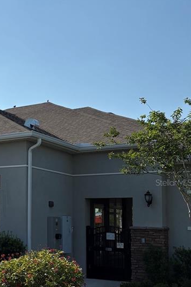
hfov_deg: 20.6
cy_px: 182
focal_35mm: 61
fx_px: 485
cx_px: -48
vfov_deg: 32.7
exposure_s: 1/6329
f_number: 1.6
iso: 50
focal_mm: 5.96
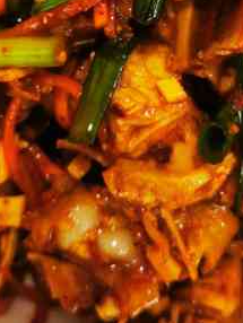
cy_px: 14
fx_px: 822
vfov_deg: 21.6
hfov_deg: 16.8
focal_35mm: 88
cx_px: 138
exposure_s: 1/50
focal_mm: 5.58
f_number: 1.8
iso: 200
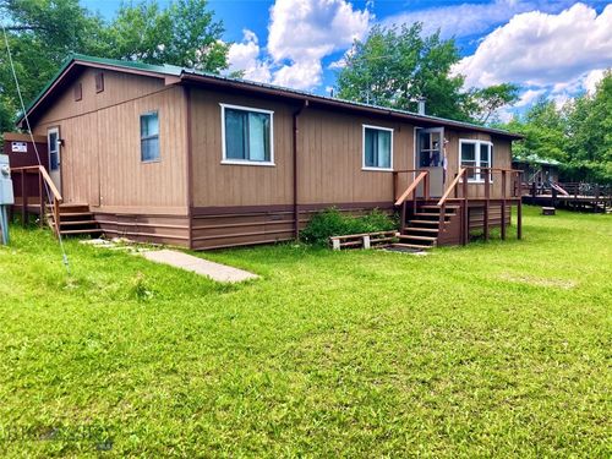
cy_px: 230
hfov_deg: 63.4
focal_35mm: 28
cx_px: 306
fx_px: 495
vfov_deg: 49.7
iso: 20
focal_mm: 3.99
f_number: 1.8
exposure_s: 1/457
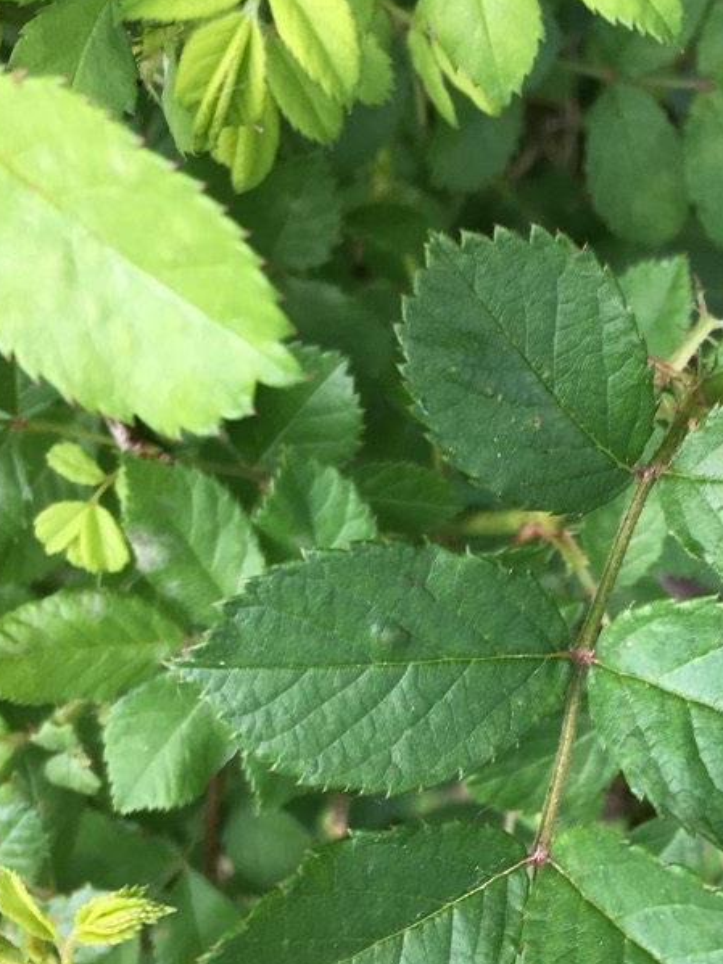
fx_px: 1727
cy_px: 793
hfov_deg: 23.1
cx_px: 647
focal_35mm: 62
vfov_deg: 30.3
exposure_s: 1/195
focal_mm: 4.15
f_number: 2.2
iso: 25
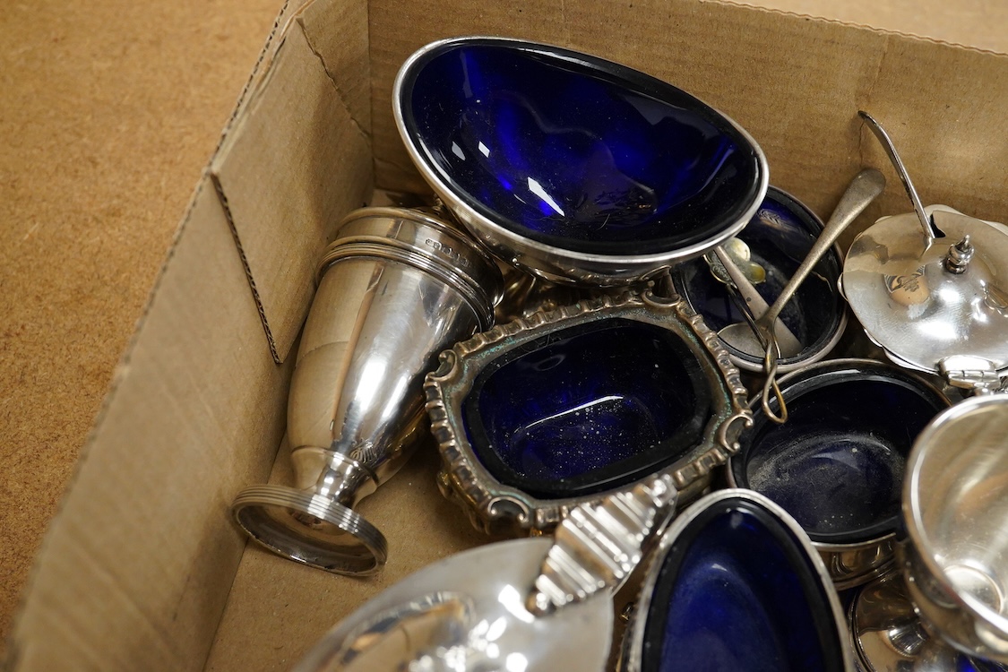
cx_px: 504
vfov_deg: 29.9
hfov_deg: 43.6
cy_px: 336
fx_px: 1260
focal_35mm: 45
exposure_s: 1/200
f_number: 9
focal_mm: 30
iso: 2500
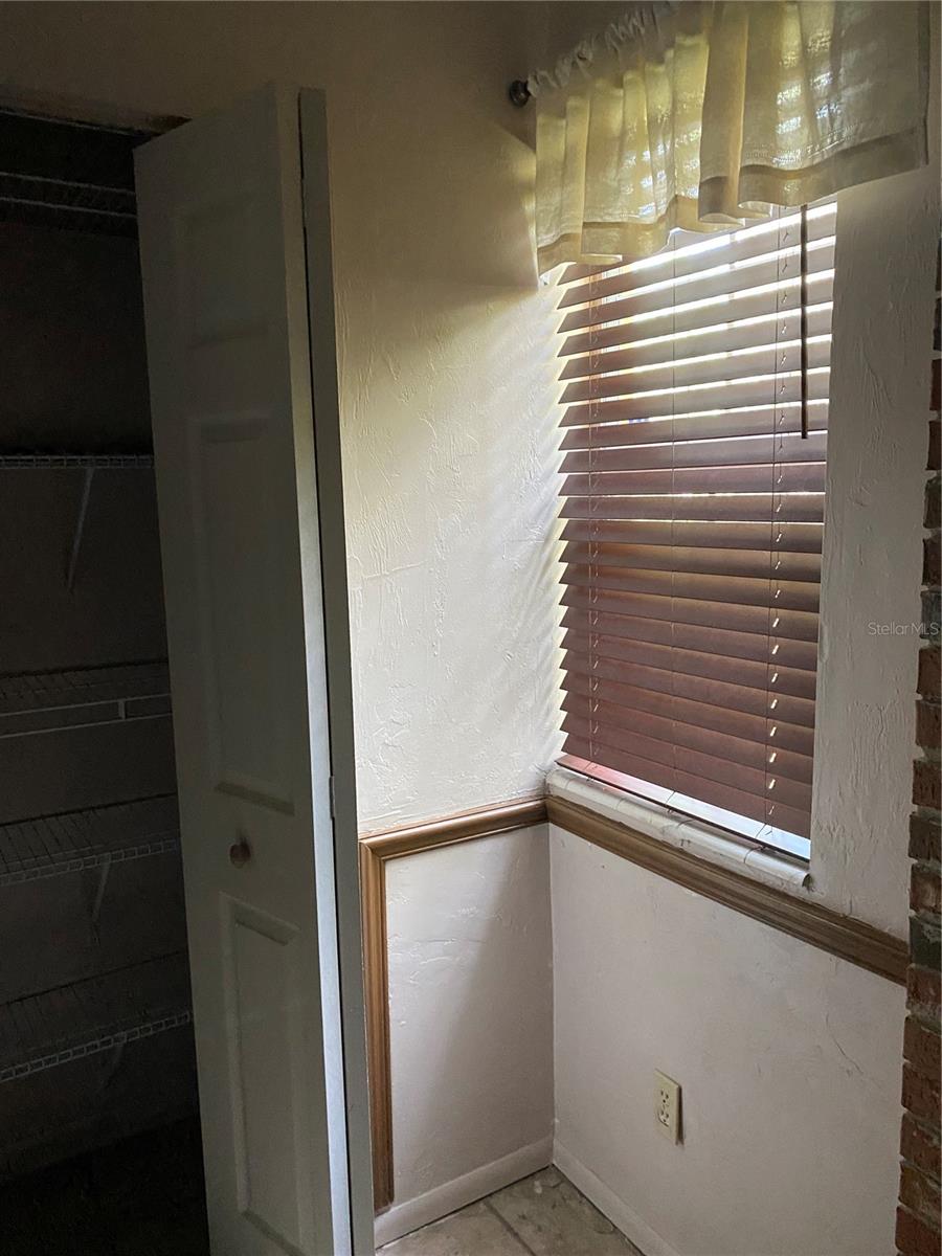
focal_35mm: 26
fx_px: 943
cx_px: 471
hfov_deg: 53.1
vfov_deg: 67.3
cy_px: 628
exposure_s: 1/51
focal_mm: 4.25
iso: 500
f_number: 1.8
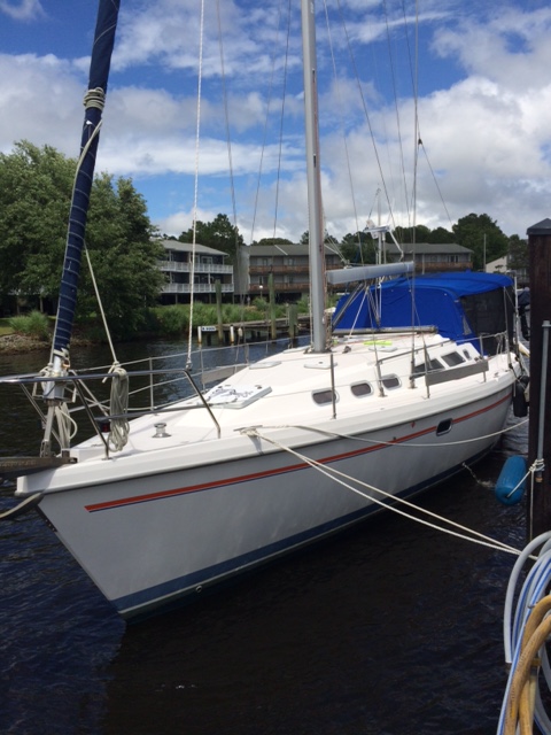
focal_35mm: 29
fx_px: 615
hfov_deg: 48.2
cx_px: 276
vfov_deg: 61.7
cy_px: 368
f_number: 2.2
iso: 32
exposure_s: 1/3731
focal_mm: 4.15
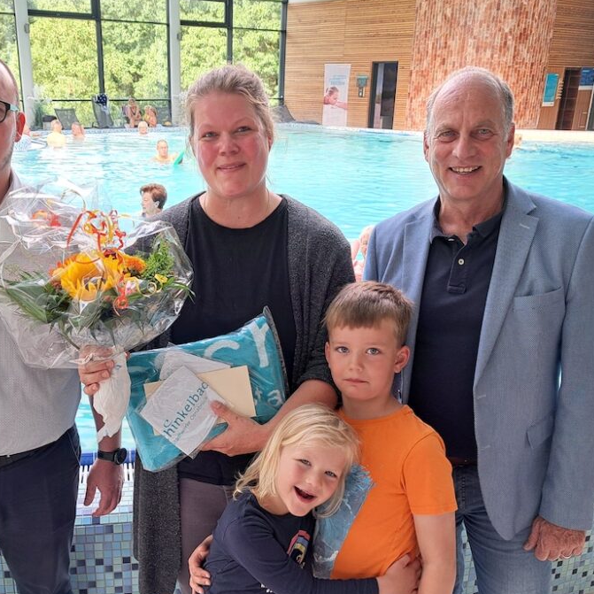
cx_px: 225
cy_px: 383
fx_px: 718
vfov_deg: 44.4
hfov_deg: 44.6
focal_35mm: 37
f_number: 1.8
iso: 50
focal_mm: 5.23
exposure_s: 1/50
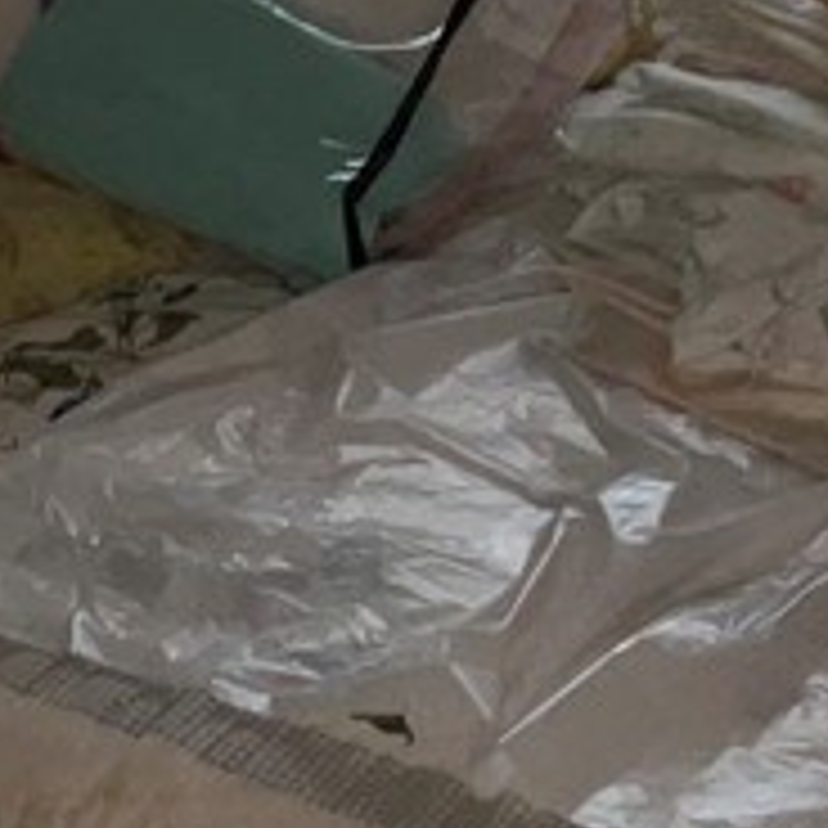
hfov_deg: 12.1
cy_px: -333
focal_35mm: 143
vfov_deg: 11.8
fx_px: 3870
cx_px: 104
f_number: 1.8
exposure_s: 1/75
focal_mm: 3
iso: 16
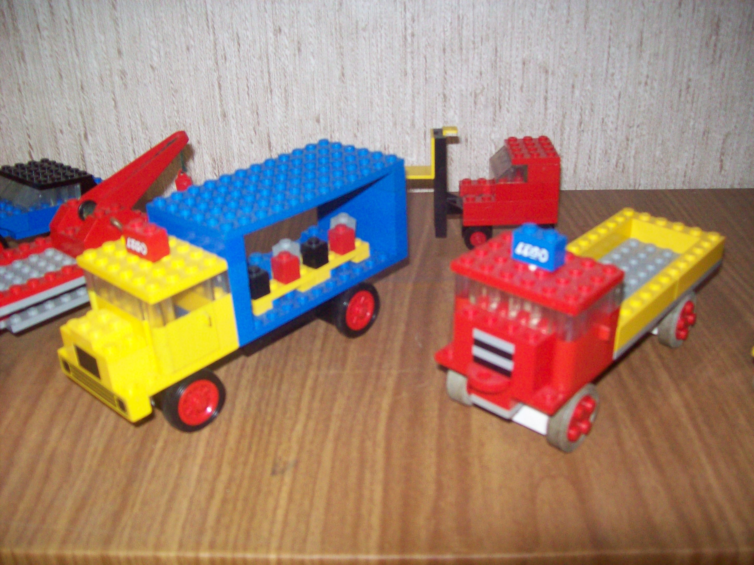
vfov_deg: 39.7
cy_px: 282
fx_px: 784
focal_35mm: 36
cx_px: 377
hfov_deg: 51.4
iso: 200
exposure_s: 1/64
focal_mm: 6
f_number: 2.7
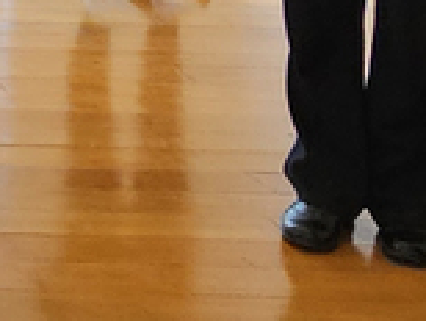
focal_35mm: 101
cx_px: -302
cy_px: -61
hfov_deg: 16.7
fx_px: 1245
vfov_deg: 14.2
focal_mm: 2.2
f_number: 2.2
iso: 160
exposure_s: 1/60
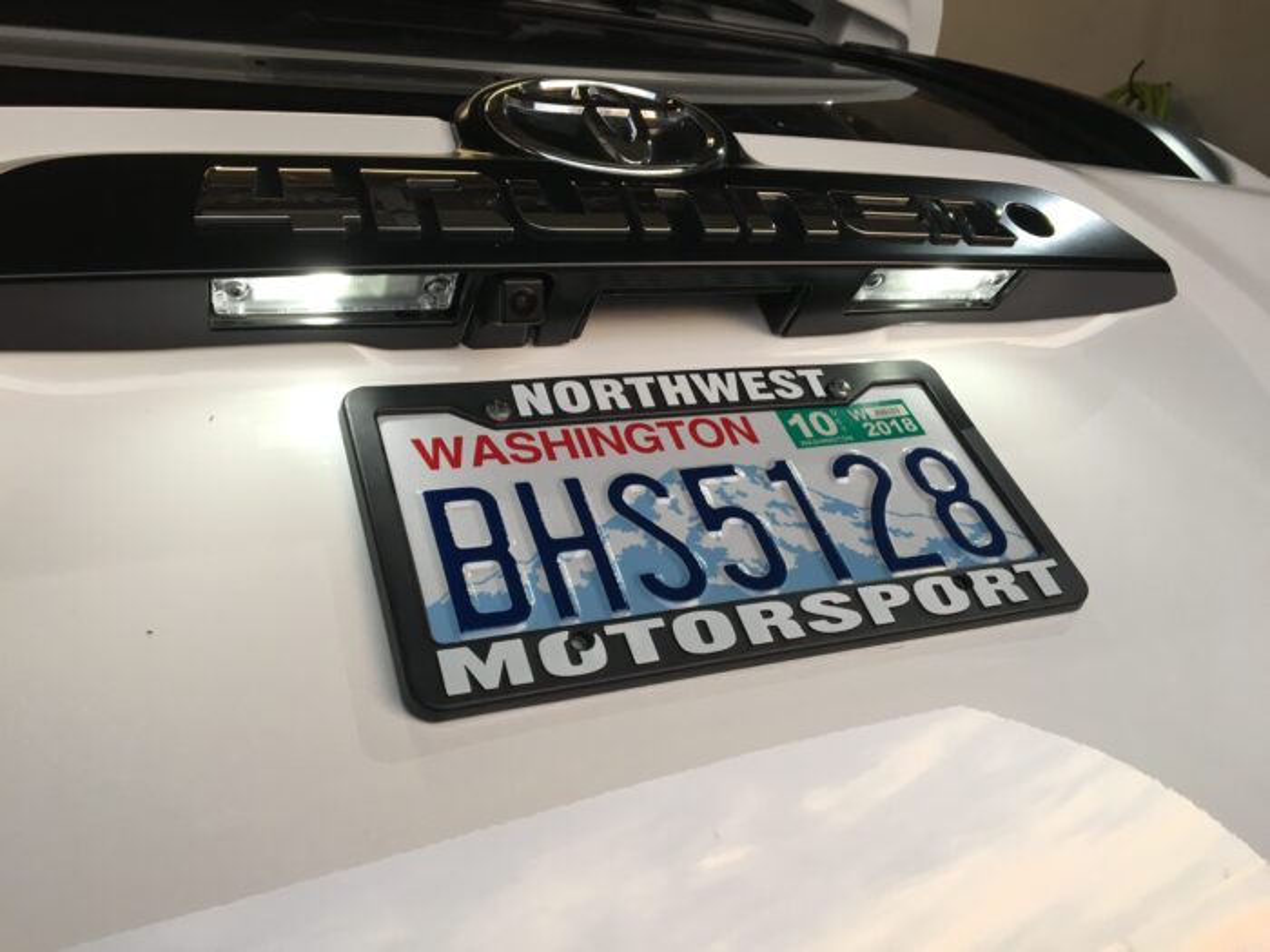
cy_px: 476
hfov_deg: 61.7
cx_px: 635
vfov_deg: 48.2
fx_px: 1064
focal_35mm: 29
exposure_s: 1/40
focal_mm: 4.15
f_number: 2.2
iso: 25
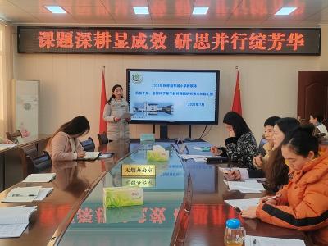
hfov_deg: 42.9
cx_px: 164
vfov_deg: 32.9
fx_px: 417
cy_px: 123
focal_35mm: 44
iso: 160
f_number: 1.8
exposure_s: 1/100
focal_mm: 6.14
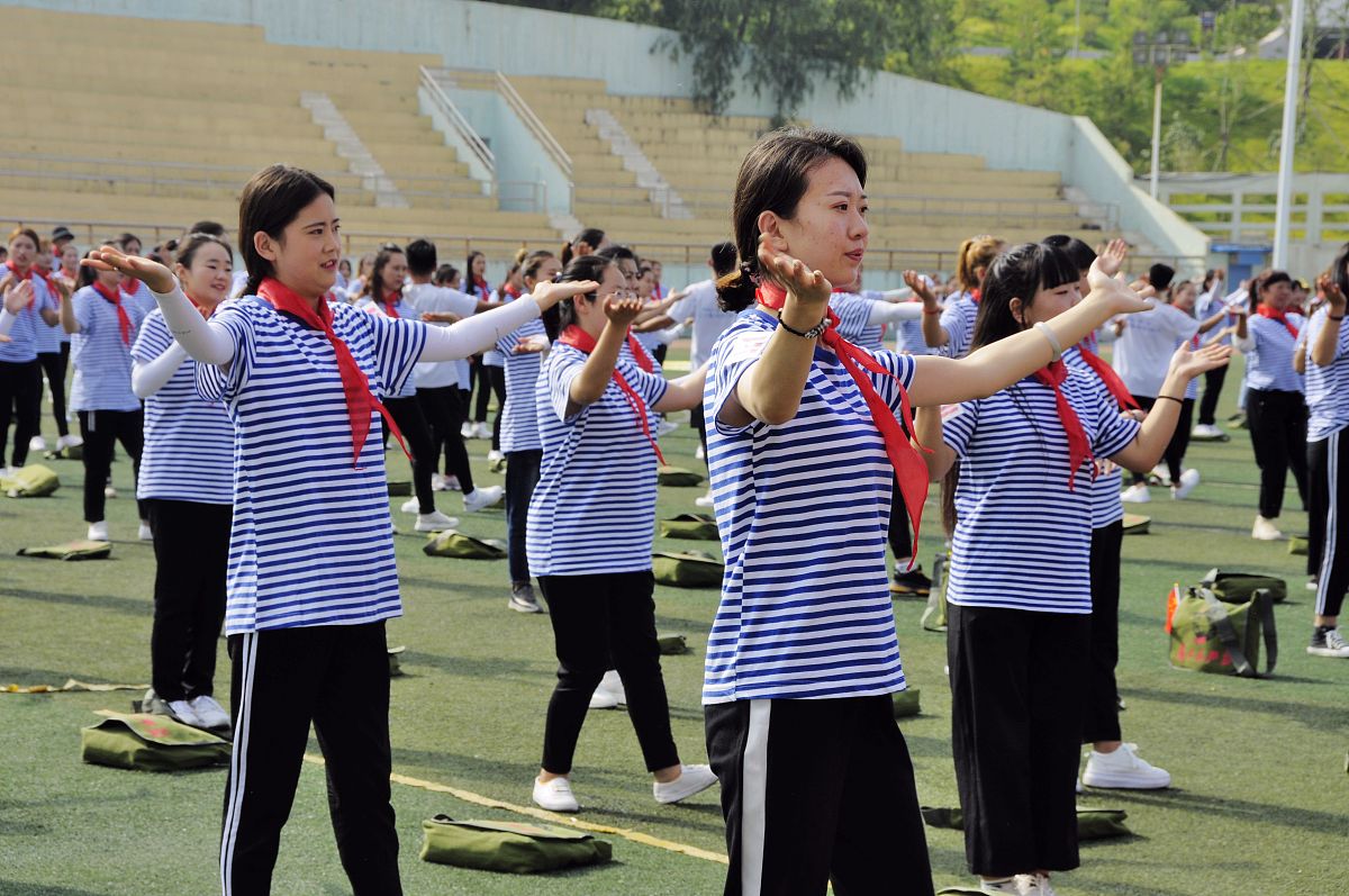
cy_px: 448
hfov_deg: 20.9
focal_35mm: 98
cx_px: 674
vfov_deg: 14.0
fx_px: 3649
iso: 200
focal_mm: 65
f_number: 9
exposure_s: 1/160
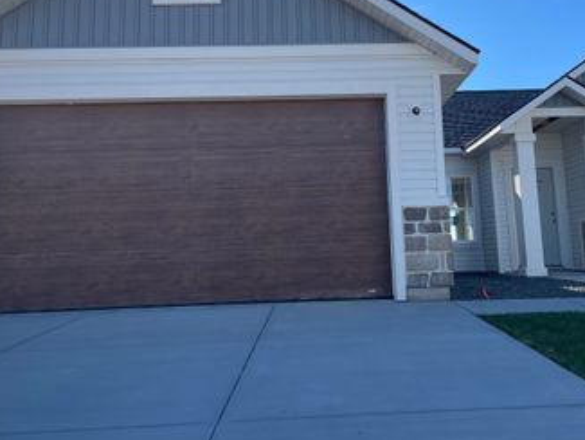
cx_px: 347
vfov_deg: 35.6
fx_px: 676
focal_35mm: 40
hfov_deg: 46.5
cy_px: 140
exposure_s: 1/2174
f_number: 1.6
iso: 32
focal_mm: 4.2
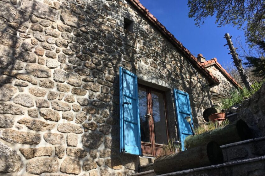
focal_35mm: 31
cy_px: 97
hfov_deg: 60.3
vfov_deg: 42.3
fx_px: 228
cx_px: 134
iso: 25
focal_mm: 4.15
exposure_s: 1/1241
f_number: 2.2
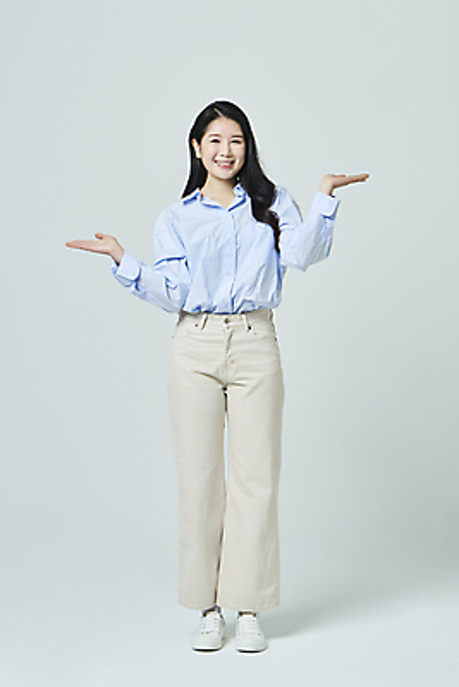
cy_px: 344
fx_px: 1337
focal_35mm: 70
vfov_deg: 28.8
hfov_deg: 19.5
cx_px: 230
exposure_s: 1/125
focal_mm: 70
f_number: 11
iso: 100
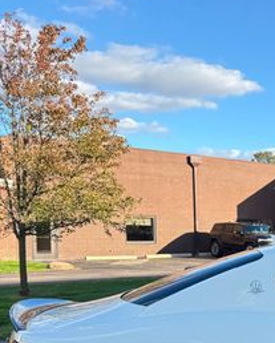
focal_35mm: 58
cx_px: 396
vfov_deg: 31.5
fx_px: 589
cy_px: 282
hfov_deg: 22.3
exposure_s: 1/1522
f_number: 1.78
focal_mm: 6.76
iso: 80
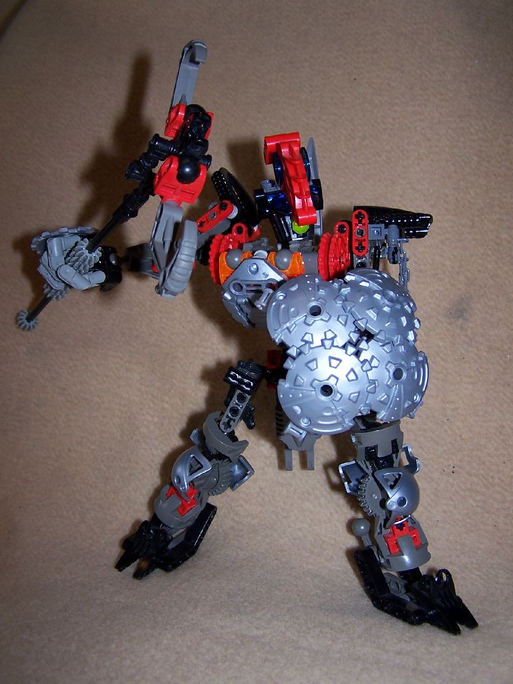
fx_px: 751
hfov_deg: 37.7
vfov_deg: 49.0
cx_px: 256
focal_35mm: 38
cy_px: 342
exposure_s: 1/60
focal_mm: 6.3
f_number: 2.8
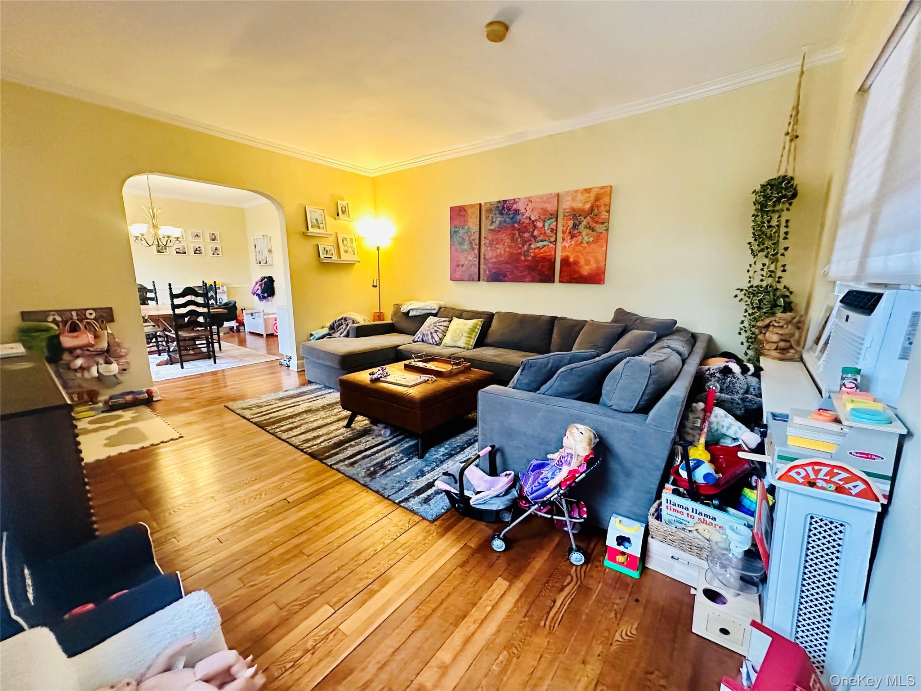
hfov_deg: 102.1
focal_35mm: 14
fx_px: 372
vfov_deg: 85.7
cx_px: 460
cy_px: 346
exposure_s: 1/60
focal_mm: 2.22
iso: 800
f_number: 2.2
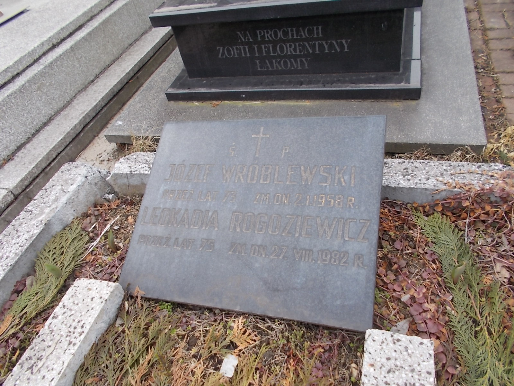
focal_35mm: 26
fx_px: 386
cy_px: 193
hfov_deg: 67.3
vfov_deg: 53.1
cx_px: 257
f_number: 3.2
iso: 80
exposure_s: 1/250
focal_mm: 4.6
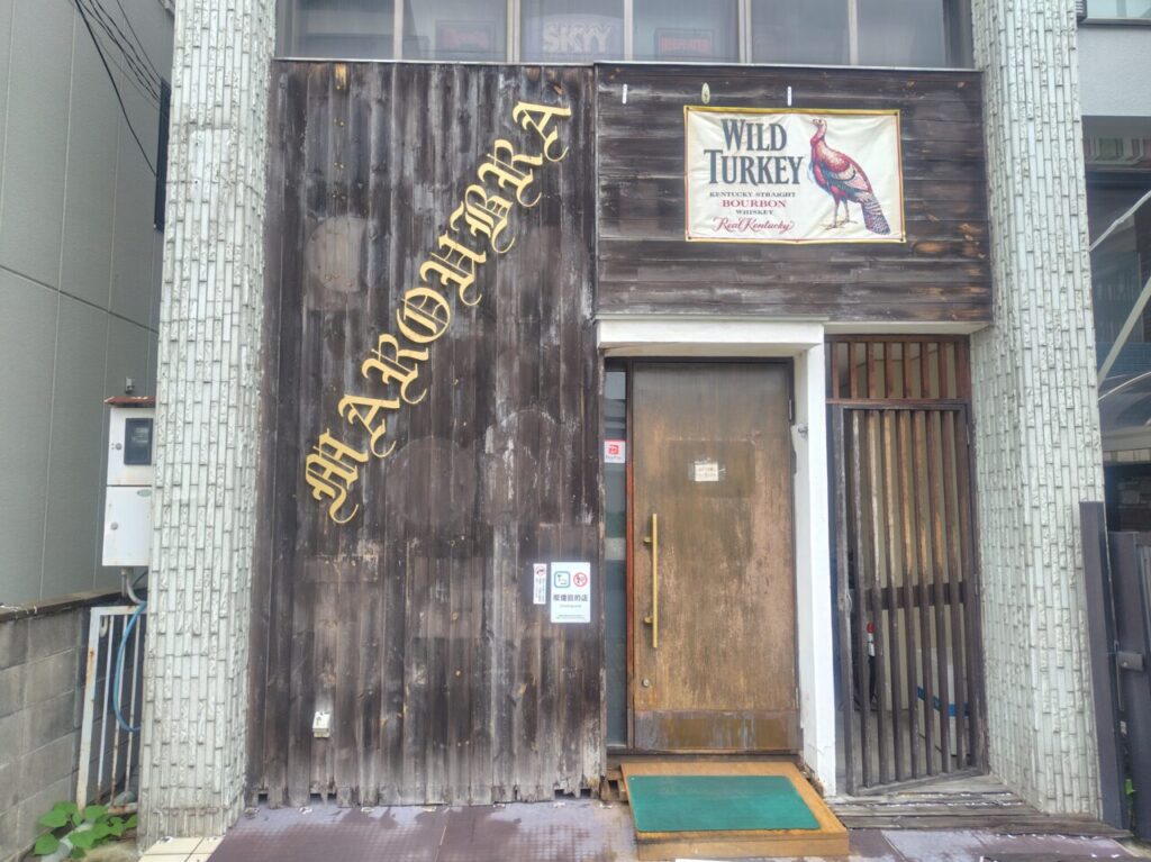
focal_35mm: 23
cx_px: 576
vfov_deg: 58.8
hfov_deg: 74.0
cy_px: 431
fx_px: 764
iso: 50
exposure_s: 1/120
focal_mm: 5.6
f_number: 1.9
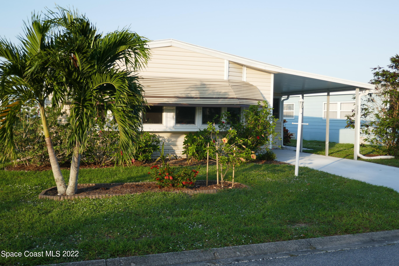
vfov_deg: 33.4
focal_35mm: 40
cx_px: 200
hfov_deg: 48.5
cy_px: 133
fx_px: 443
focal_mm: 14.5
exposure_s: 1/400
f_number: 3.7
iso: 125
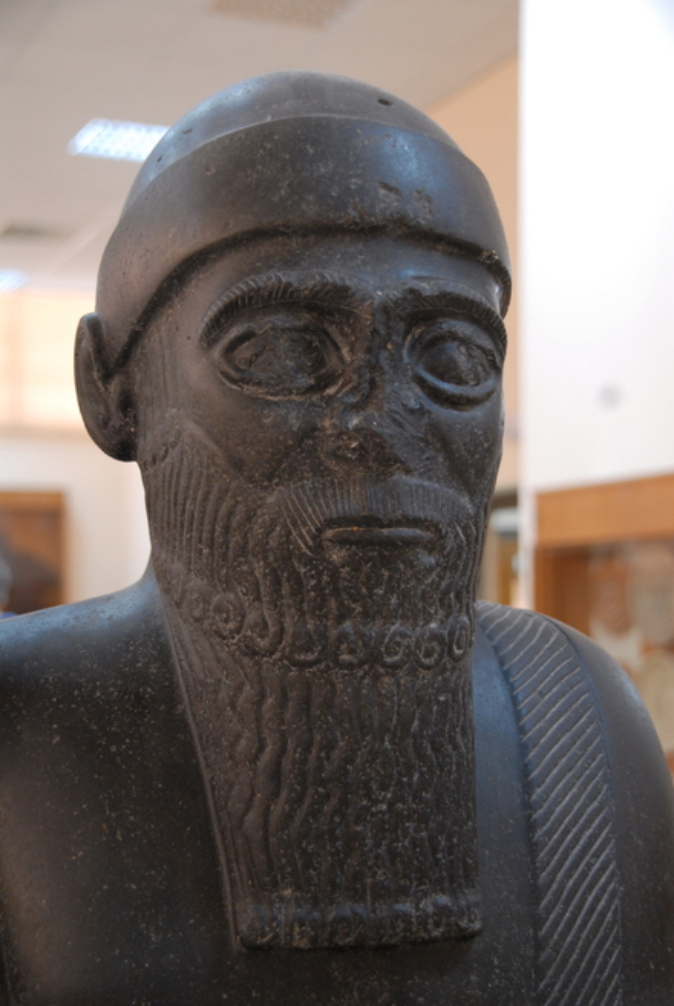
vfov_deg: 30.5
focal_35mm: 66
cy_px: 503
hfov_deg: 20.7
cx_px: 337
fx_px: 1848
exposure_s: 1/15
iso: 800
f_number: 4.5
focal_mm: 44
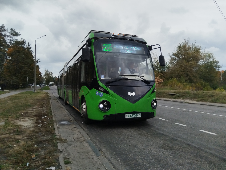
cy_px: 85
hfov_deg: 67.3
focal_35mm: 26
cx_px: 113
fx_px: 170
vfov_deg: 53.1
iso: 100
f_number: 1.9
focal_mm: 4.95
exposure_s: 1/739
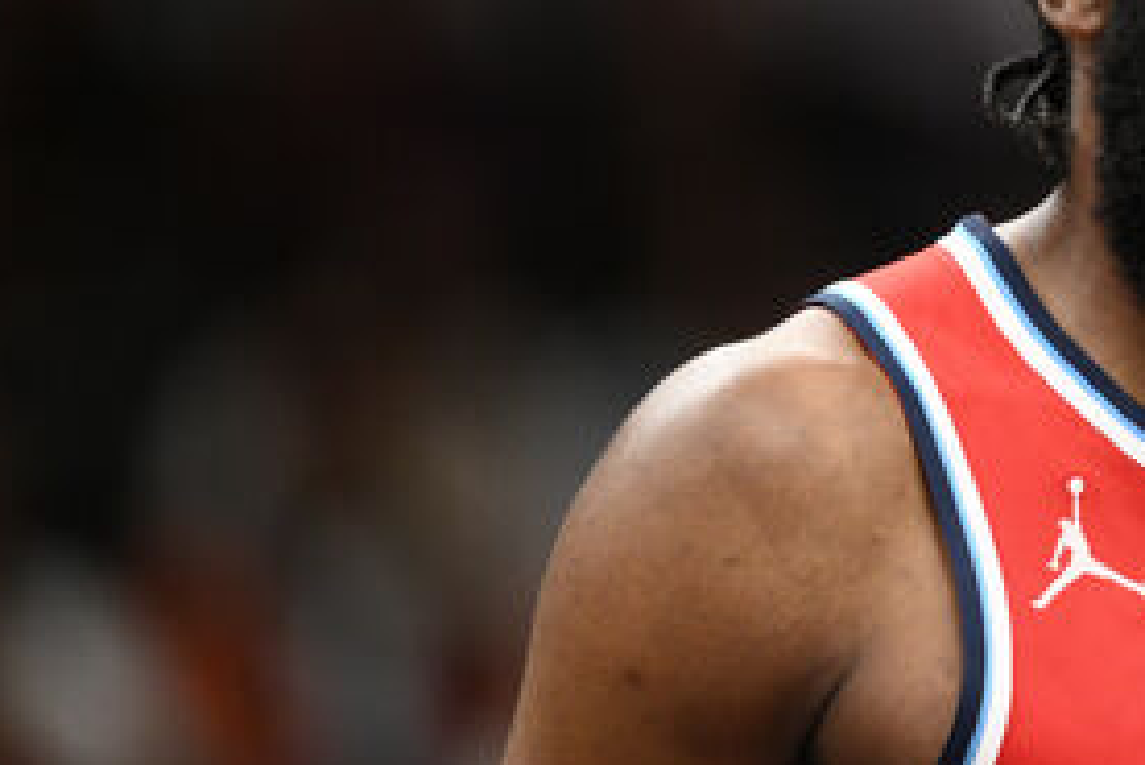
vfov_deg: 1.6
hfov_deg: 2.4
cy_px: 393
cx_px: 1219
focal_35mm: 865
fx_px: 27525
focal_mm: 400
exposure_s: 1/1600
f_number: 2.8
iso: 4000
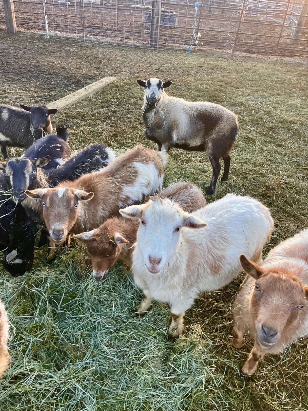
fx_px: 320
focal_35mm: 27
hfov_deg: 51.4
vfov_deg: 65.3
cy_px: 202
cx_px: 151
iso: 80
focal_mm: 5.1
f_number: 1.6
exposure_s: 1/121
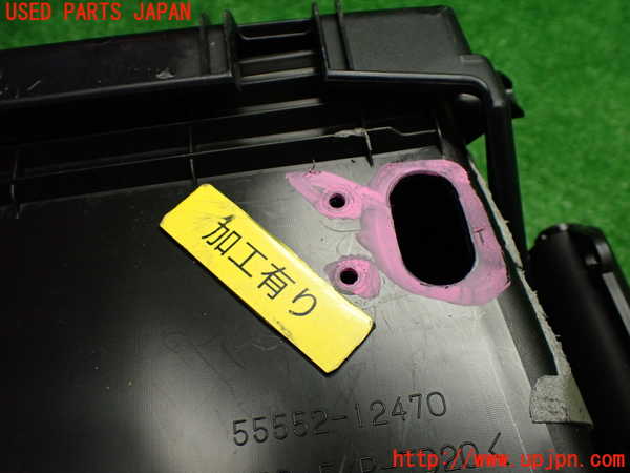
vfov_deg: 46.8
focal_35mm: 30
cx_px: 315
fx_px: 546
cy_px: 236
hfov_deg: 60.0
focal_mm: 5.4
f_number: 2.3
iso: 400
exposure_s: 1/125
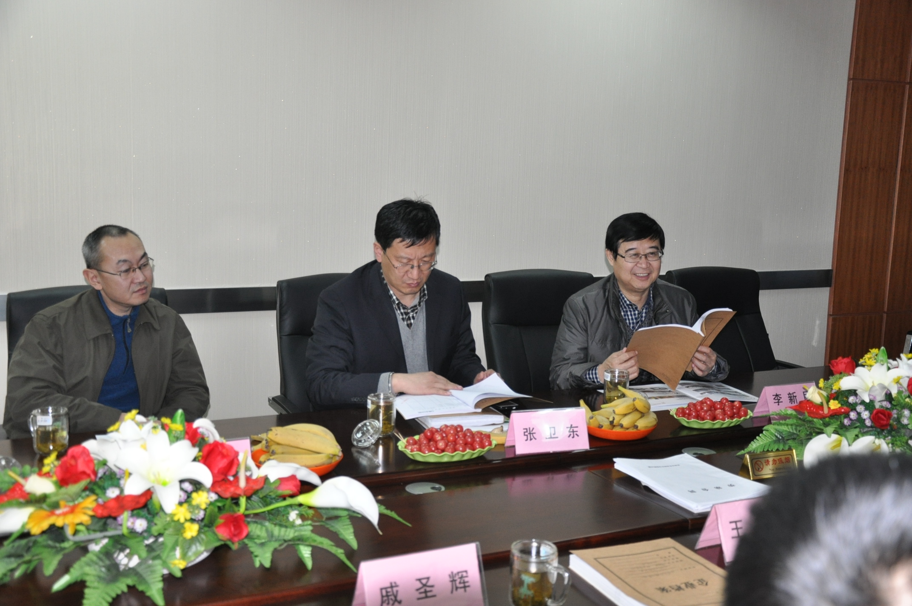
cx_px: 456
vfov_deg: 34.1
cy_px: 303
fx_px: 987
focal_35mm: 39
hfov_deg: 49.6
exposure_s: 1/60
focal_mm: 26
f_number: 4
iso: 800
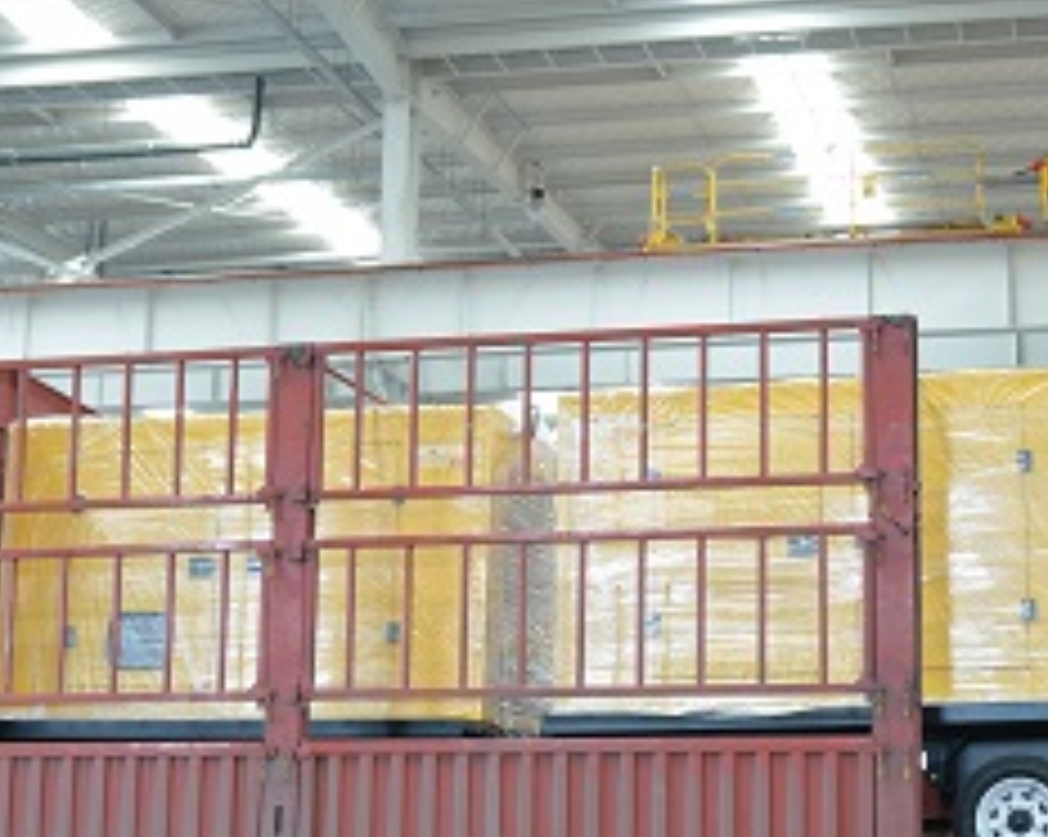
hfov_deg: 31.3
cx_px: 904
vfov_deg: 25.8
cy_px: 648
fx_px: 1797
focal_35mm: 58
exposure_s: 1/15
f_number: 2.8
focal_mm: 30
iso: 640
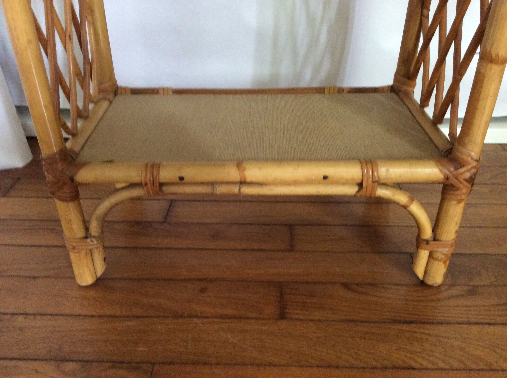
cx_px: 254
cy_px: 189
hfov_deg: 56.9
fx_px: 468
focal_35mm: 32
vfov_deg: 44.1
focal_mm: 3.3
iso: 250
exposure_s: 1/17
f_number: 2.4
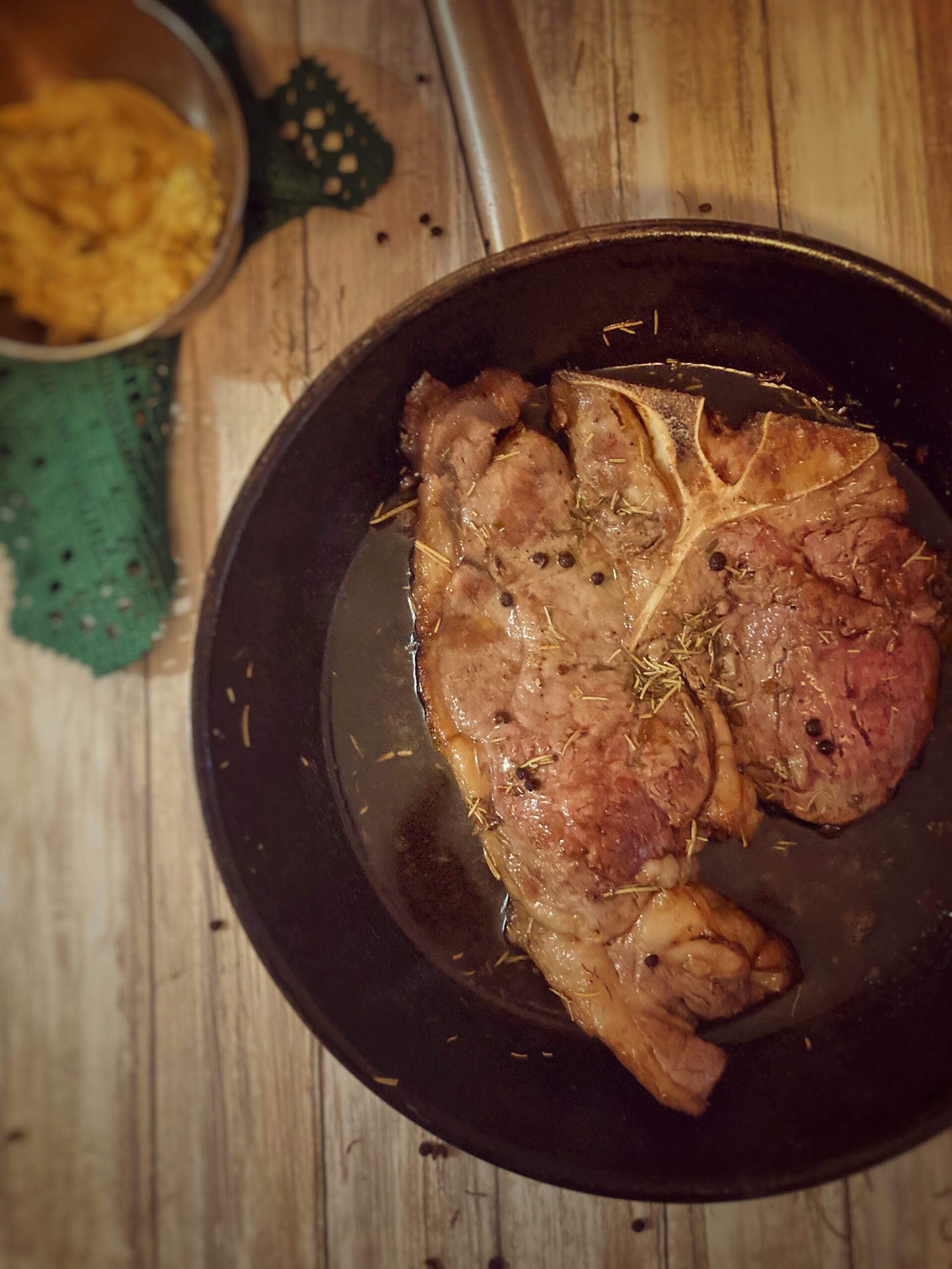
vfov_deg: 63.4
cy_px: 634
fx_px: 1027
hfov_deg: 49.7
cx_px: 476
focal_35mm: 28
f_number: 1.8
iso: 640
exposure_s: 1/20
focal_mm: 3.99
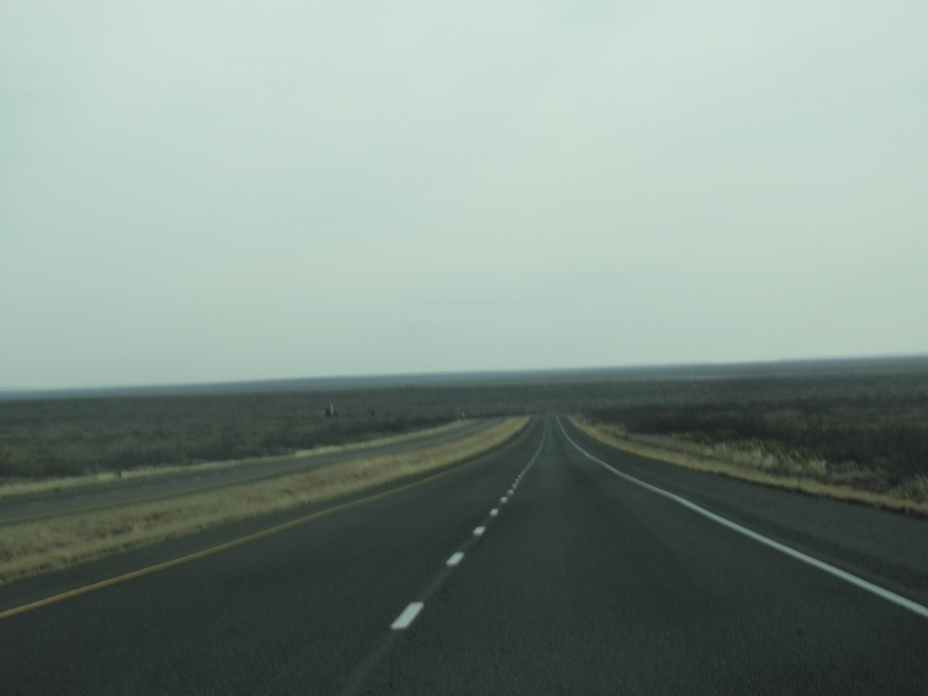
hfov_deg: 15.8
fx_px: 3351
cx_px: 464
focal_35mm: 125
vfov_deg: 11.9
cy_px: 348
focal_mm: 22.4
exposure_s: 1/400
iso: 100
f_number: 5
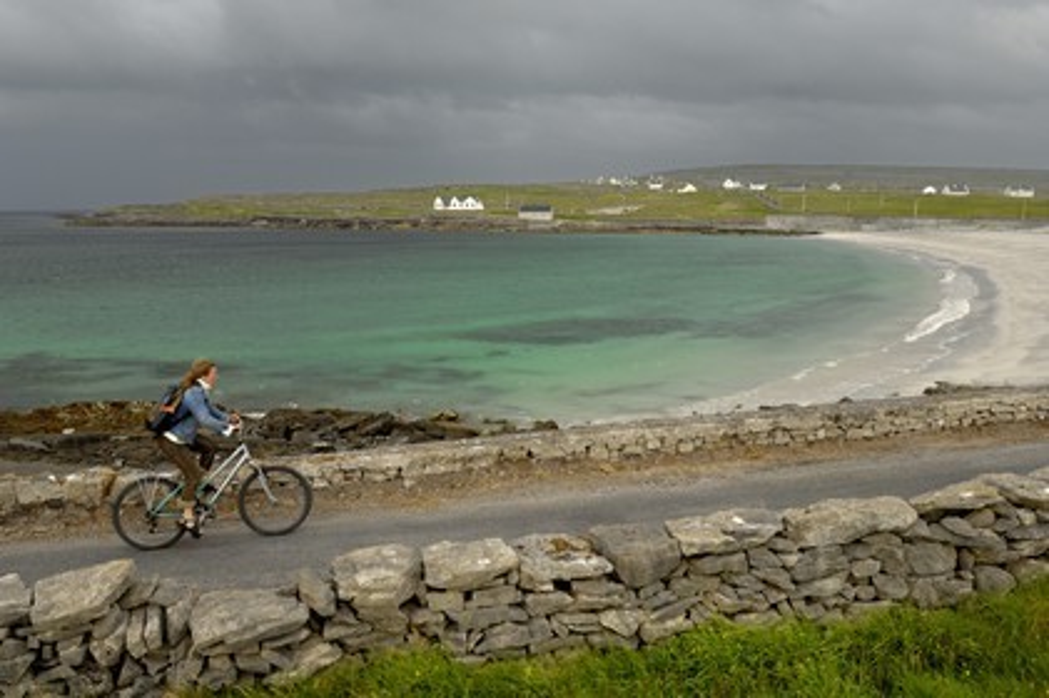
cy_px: 349
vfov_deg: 43.5
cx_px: 524
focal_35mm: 30
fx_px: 873
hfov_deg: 62.0
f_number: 5
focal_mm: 20
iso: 100
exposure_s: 1/180
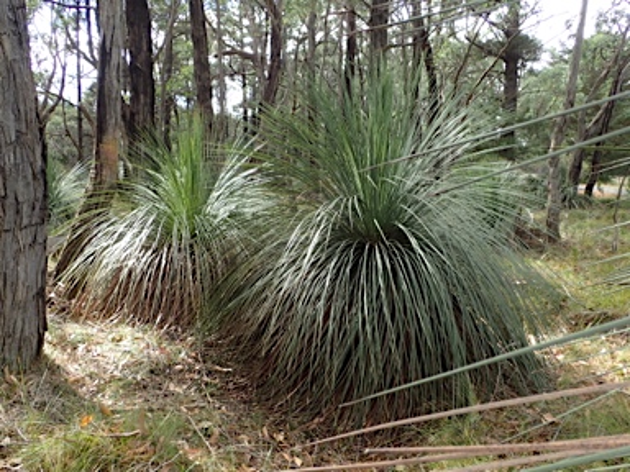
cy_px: 236
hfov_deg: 56.8
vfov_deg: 44.2
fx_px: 582
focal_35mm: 32
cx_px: 315
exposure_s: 1/125
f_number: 3.2
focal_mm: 5.87
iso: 100
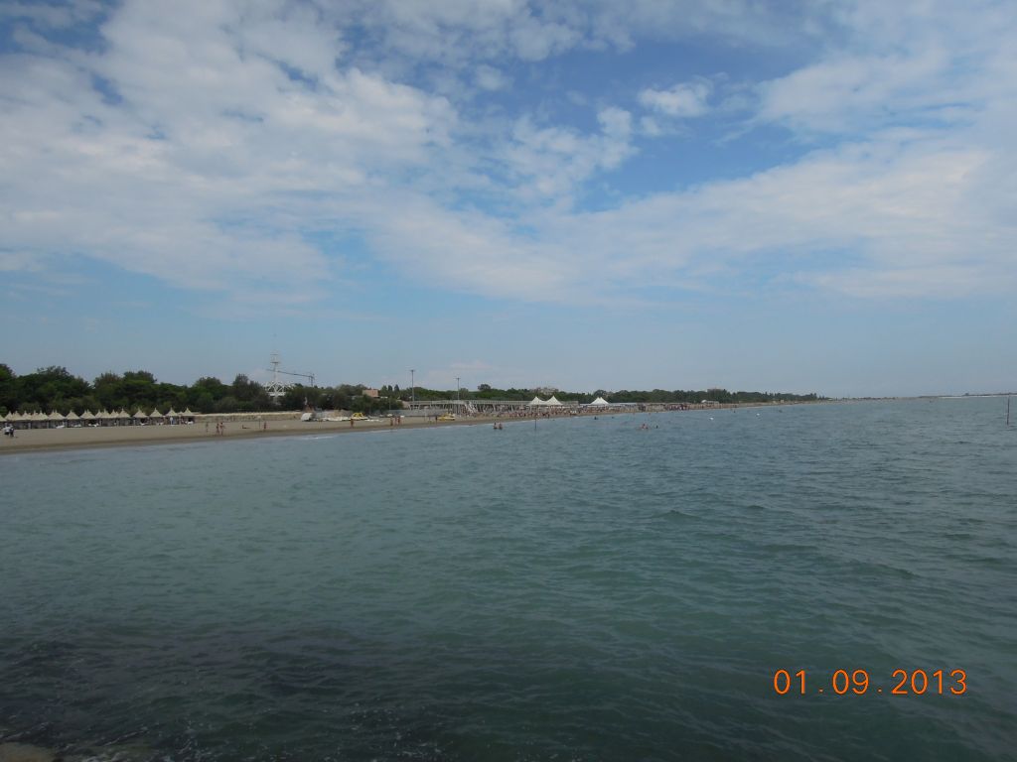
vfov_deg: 56.8
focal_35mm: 24
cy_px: 381
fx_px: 705
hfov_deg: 71.6
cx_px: 508
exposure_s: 1/1250
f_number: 5.6
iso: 160
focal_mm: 4.3
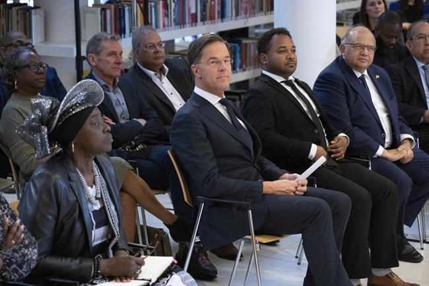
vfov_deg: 13.0
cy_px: 143
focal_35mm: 105
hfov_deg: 19.5
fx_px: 1251
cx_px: 214
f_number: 4.5
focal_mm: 105
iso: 12800
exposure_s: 1/320
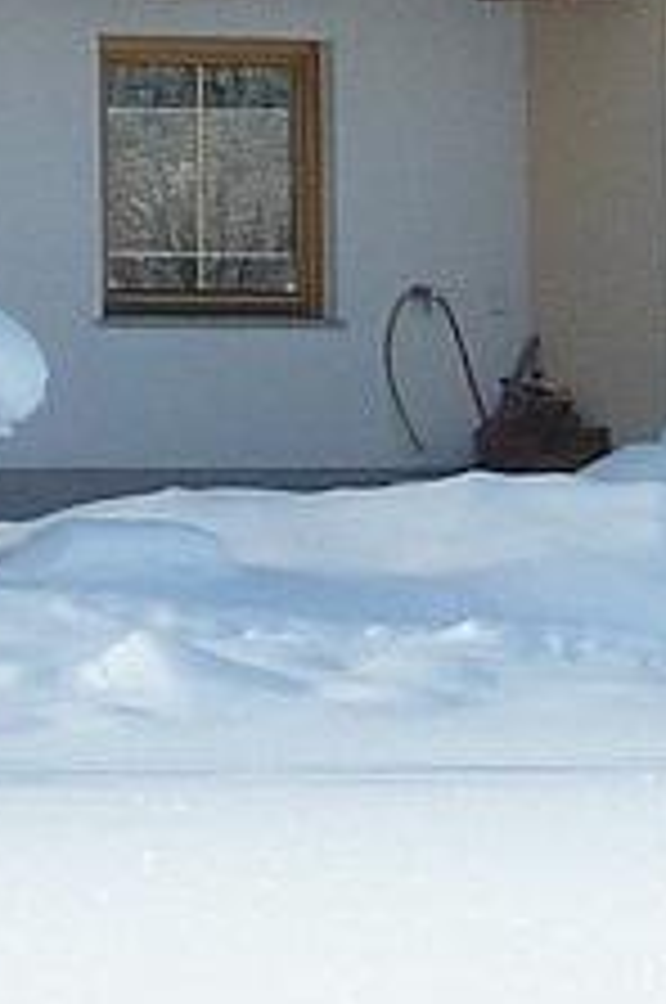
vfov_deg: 6.2
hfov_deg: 4.2
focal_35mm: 323
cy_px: -1063
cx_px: -864
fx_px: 8991
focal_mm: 6.1
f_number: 4
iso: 100
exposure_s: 1/500
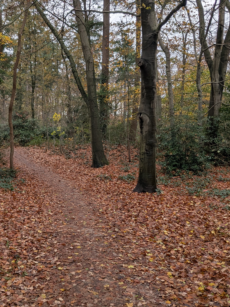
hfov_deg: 36.5
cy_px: 152
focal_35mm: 39
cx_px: 82
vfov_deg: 47.9
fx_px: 346
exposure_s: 1/112
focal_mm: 4.53
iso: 39
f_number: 1.7
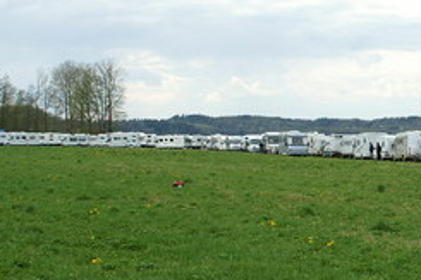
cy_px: 160
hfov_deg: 19.0
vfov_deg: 13.3
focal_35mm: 103
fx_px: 1204
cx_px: 467
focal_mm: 24
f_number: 8
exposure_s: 1/200
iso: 100
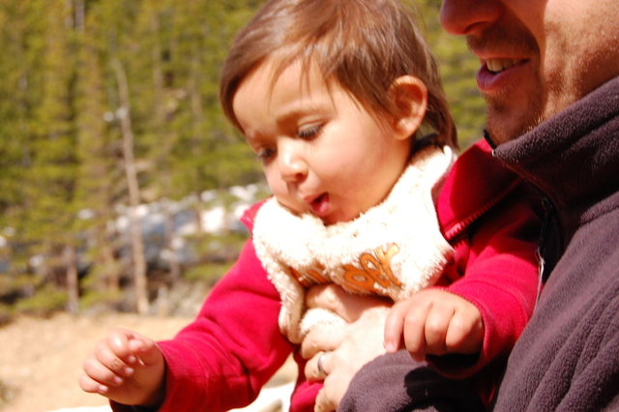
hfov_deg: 28.1
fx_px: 1237
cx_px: 310
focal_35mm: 72
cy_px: 206
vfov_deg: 18.9
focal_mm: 48
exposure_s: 1/400
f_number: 10
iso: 400
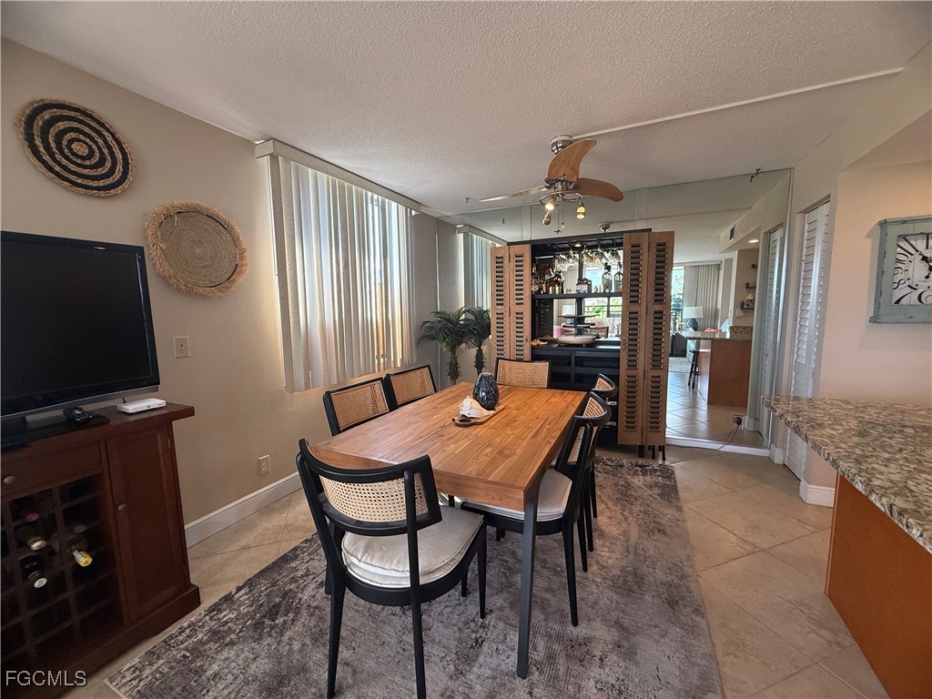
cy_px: 350
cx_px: 466
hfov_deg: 102.1
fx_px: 377
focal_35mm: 14
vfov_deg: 85.7
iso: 160
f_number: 2.2
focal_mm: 2.22
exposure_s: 1/120
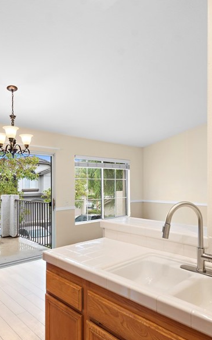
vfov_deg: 72.4
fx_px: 231
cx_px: 105
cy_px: 185
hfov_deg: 49.2
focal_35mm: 25
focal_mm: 14
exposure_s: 1/1.67
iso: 125
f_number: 7.1
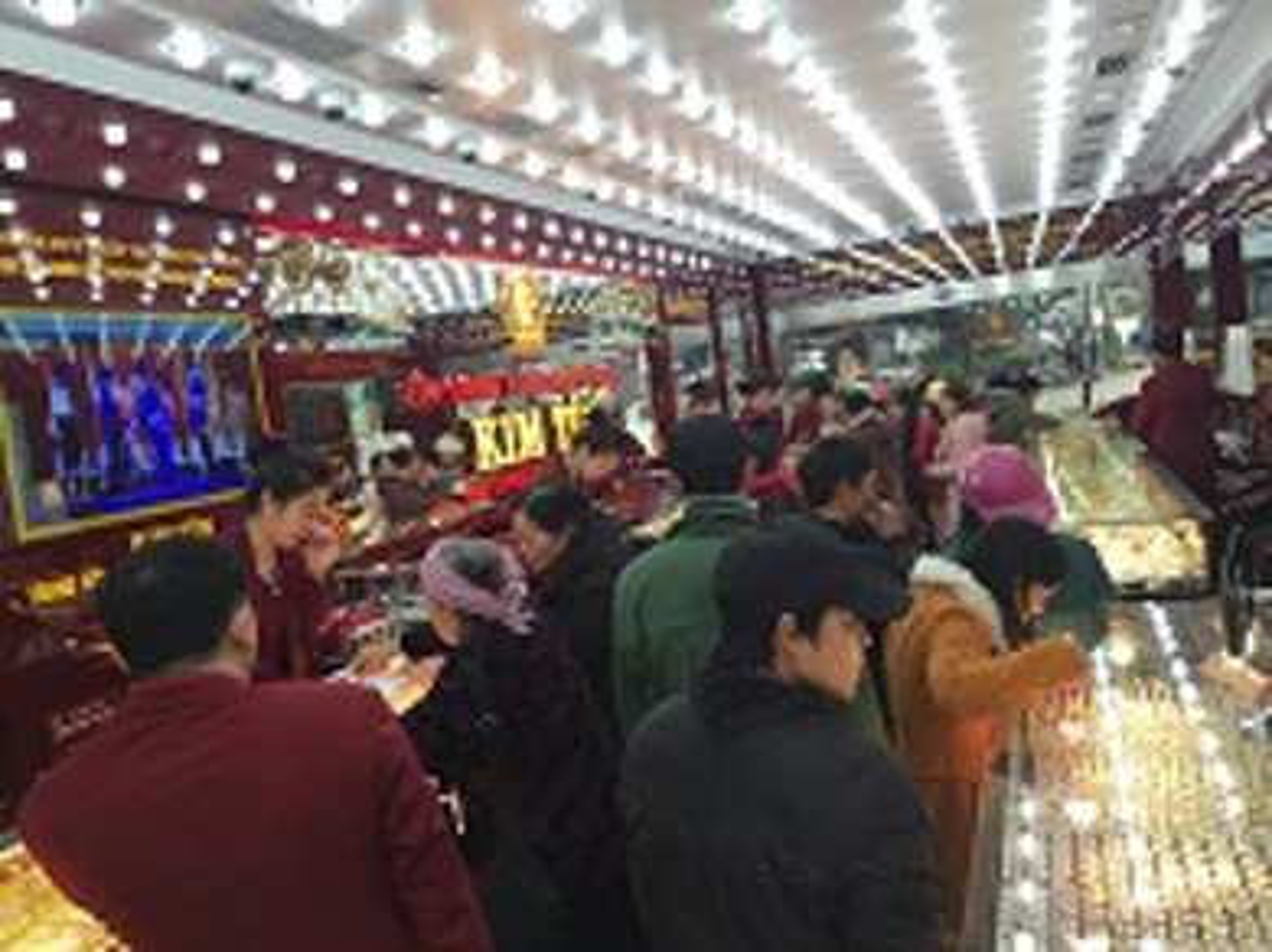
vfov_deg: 48.2
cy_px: 476
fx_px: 1065
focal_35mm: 29
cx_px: 636
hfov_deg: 61.7
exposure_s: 1/120
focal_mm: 4.15
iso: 50
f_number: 2.2
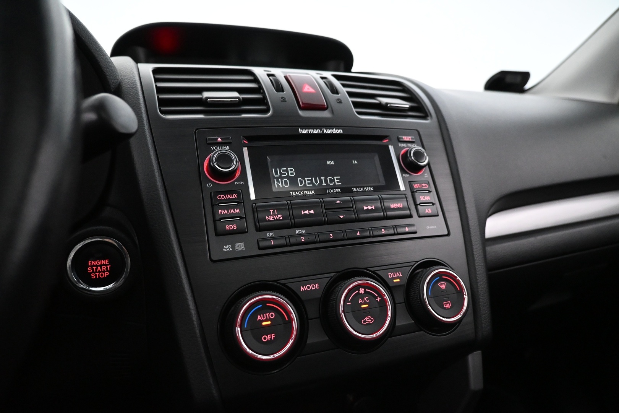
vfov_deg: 53.1
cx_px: 310
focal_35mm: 24
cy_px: 206
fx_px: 413
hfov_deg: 73.7
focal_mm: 16
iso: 4500
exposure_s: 1/60
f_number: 3.5
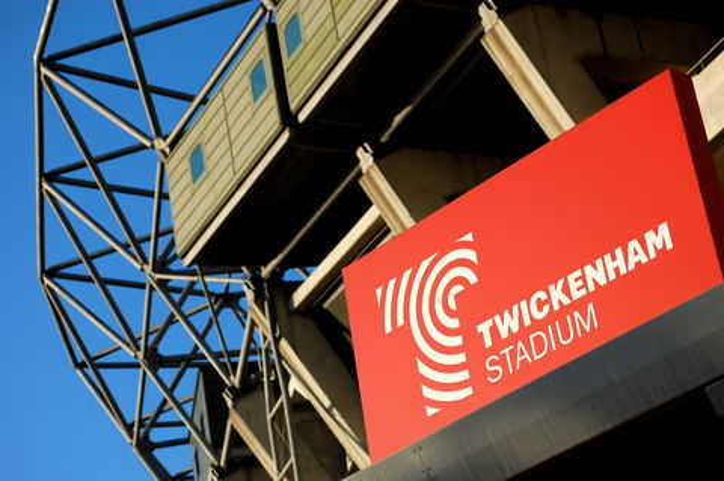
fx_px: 2049
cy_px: 240
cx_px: 362
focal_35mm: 102
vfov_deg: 13.4
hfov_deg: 20.0
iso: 200
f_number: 5.6
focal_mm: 68
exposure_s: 1/500
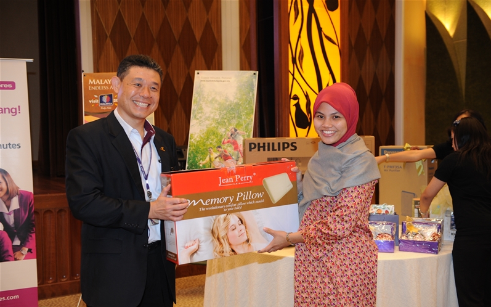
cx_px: 246
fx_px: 602
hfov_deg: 44.4
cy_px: 163
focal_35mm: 45
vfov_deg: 28.6
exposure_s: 1/60
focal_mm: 44
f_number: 3.5
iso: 1000
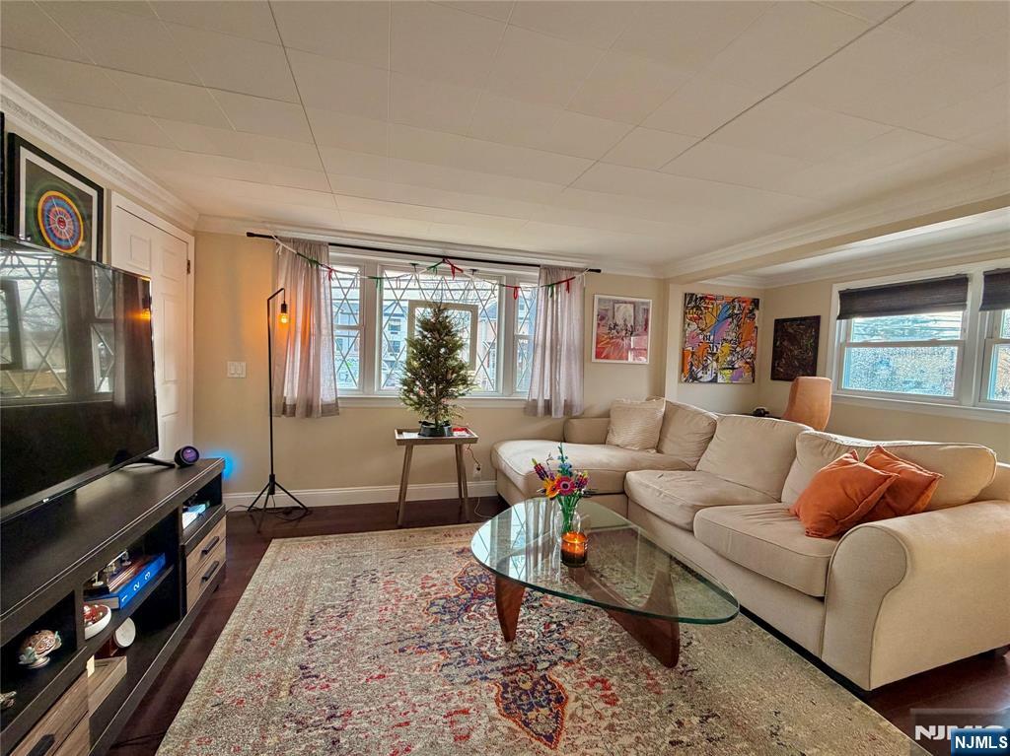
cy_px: 378
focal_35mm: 14
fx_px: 408
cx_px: 505
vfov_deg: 85.6
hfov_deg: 102.1
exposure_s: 1/60
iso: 200
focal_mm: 2.22
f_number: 2.2
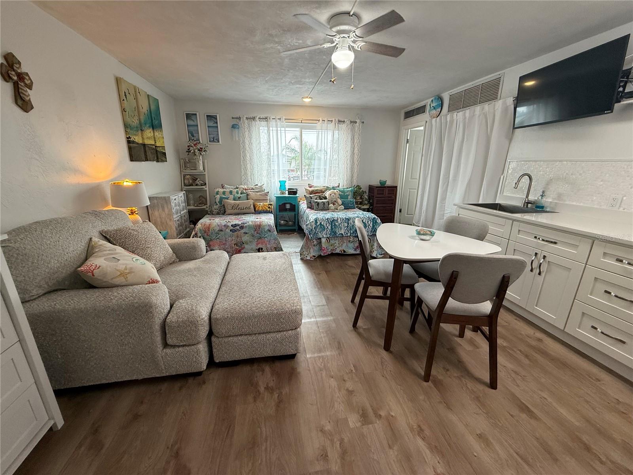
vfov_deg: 85.7
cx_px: 316
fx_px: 256
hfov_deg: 102.1
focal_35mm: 14
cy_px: 238
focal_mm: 2.22
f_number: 2.2
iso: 160
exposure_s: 1/120
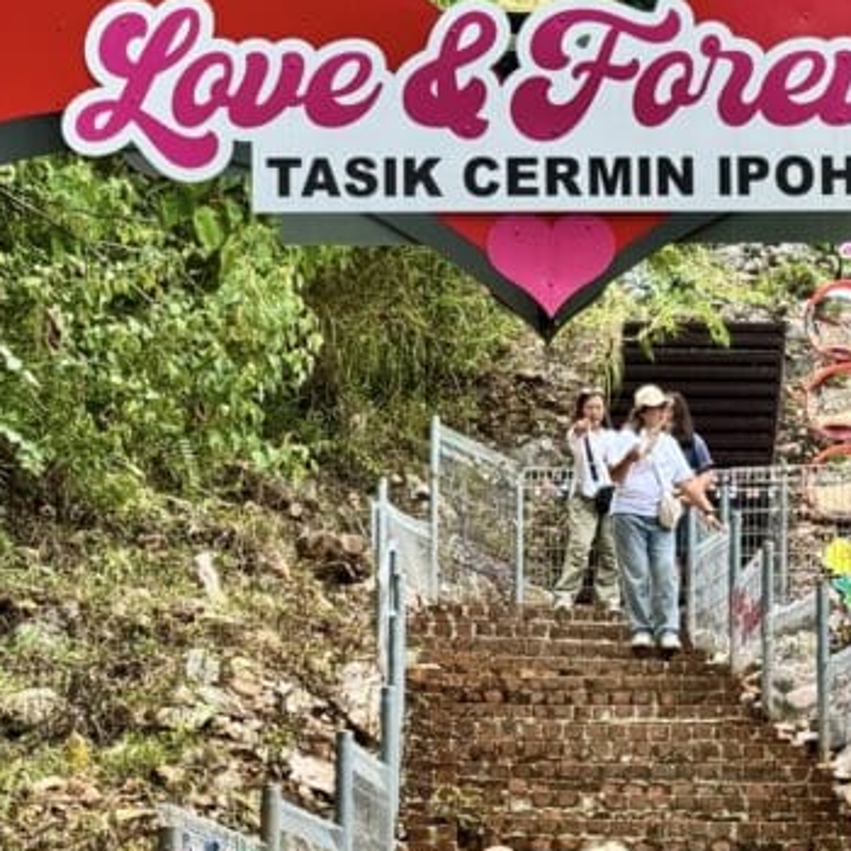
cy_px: 693
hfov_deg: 14.1
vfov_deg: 14.0
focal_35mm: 124
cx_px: 477
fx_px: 3449
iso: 64
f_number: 1.78
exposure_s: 1/1043
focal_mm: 6.76
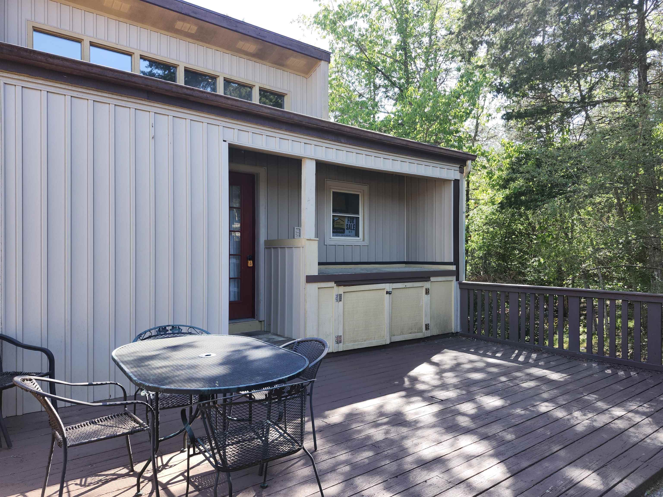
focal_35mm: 23
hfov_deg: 73.9
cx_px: 332
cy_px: 248
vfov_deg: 58.9
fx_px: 441
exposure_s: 1/150
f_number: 1.8
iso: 25
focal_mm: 5.54
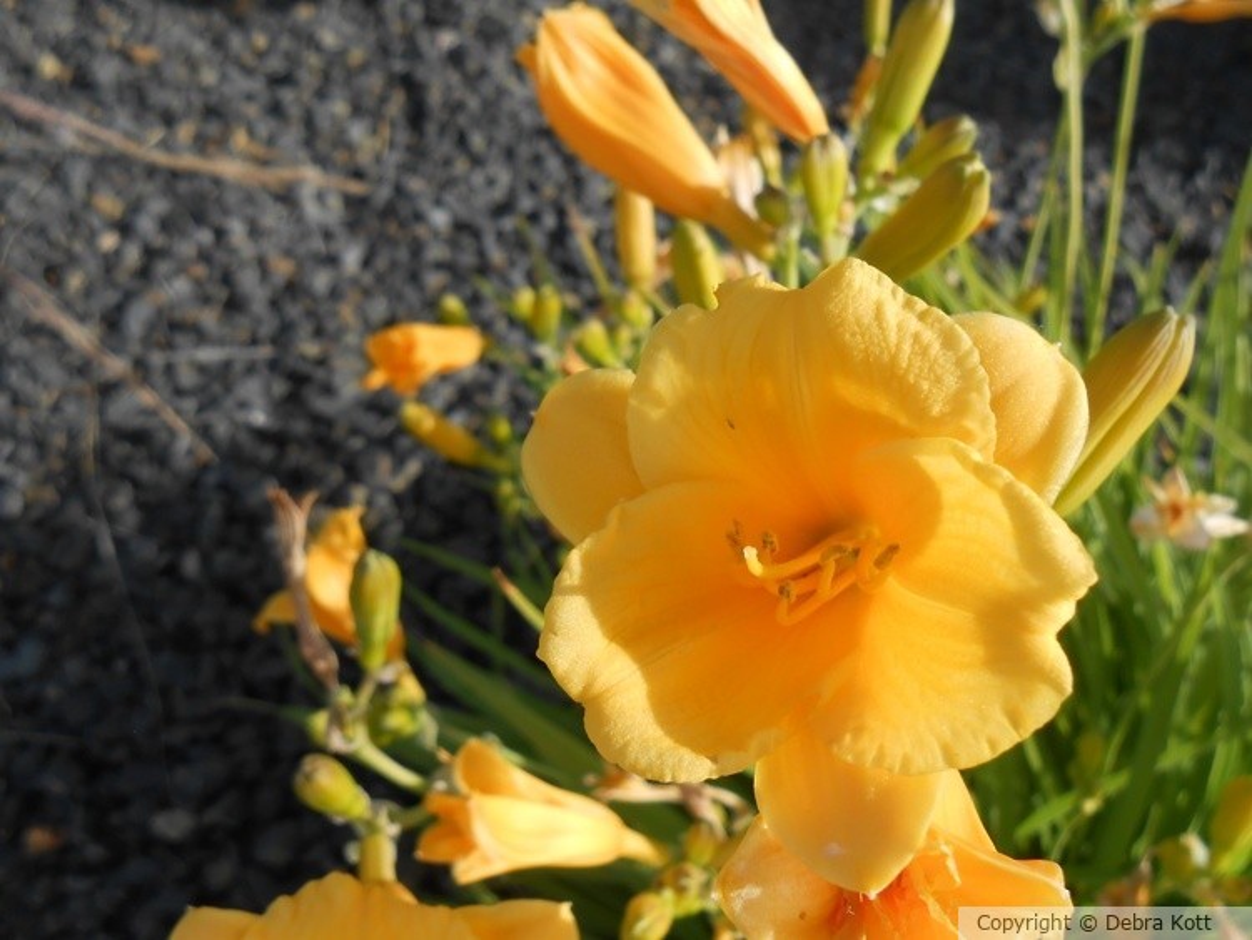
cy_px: 470
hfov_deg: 67.3
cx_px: 626
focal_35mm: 26
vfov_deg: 53.1
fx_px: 941
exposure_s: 1/640
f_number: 3.5
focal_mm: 4.6
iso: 80
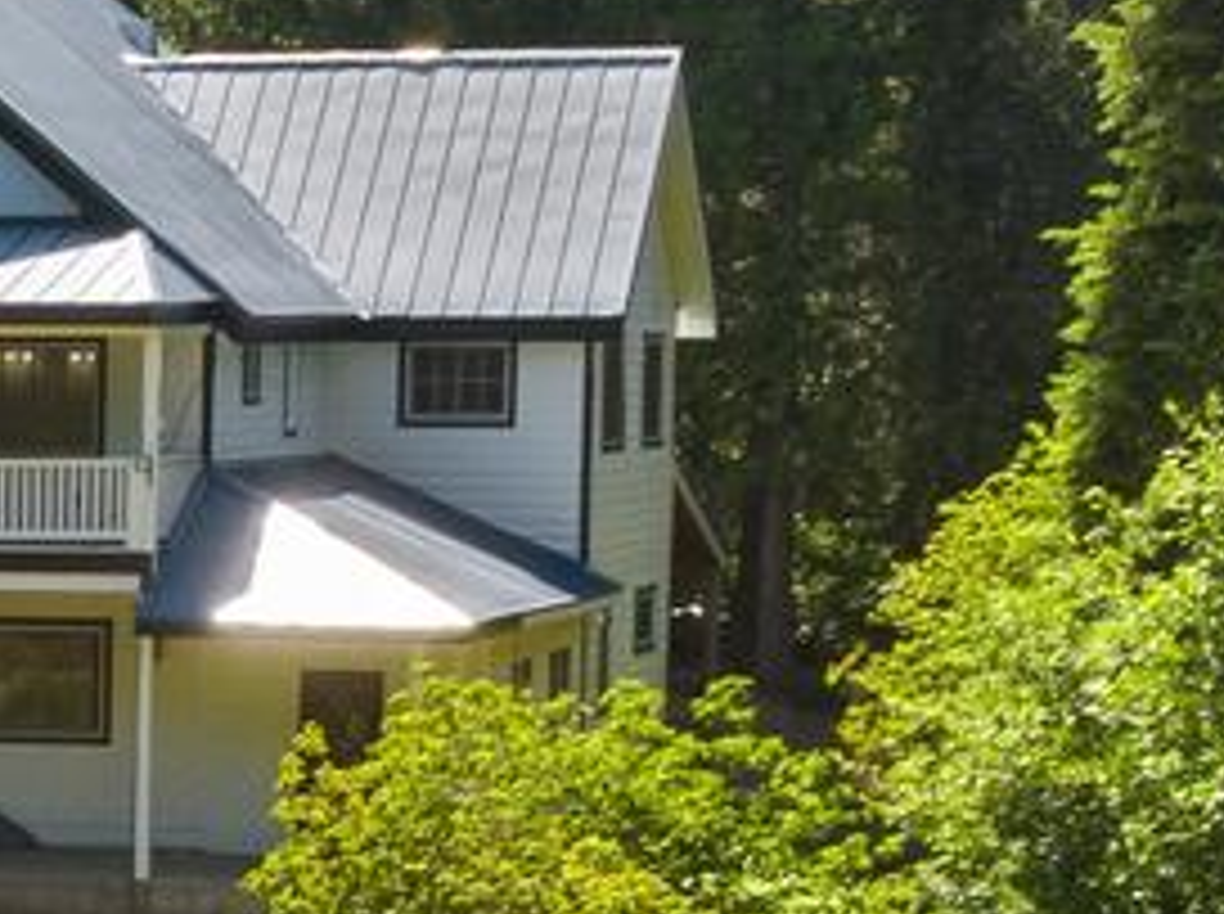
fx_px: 6389
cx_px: -1017
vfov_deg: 7.8
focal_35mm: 181
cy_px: 1801
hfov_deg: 10.3
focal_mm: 12.29
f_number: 4.5
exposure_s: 1/240
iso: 100
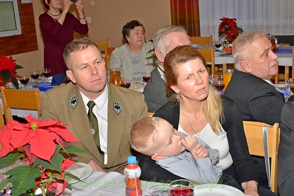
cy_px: 98
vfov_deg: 34.2
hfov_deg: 49.5
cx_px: 147
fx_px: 319
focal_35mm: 39
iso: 800
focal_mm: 26
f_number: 4
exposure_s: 1/125
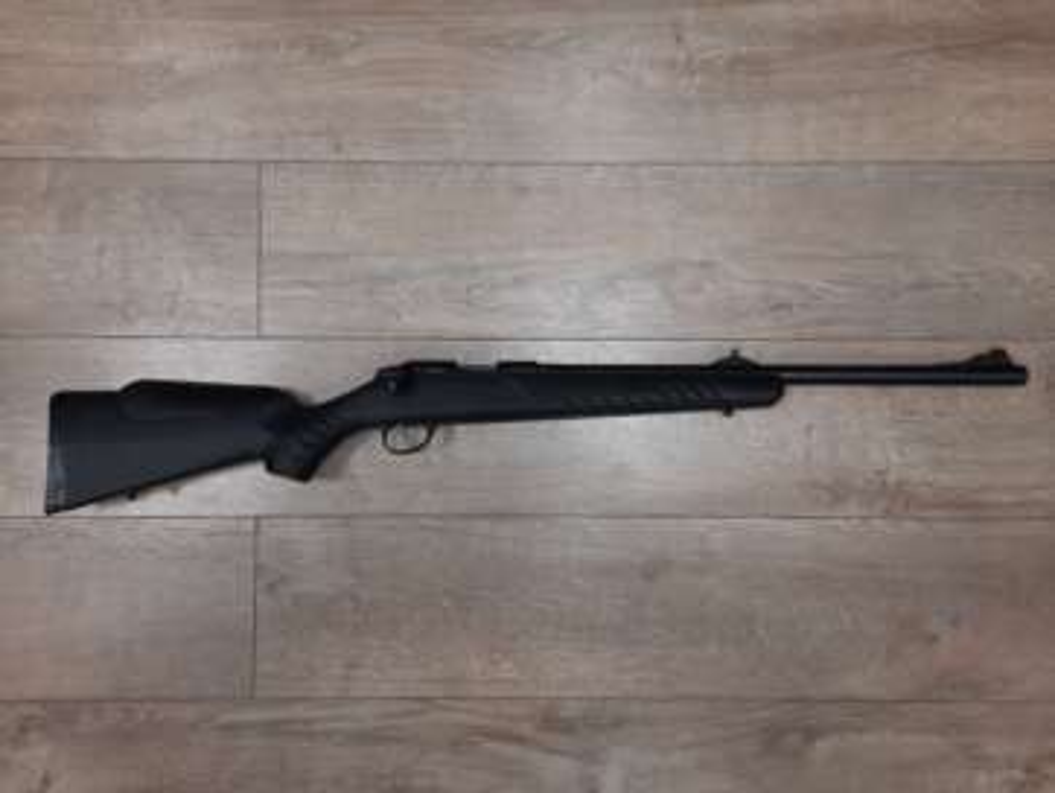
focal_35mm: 25
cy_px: 396
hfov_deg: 69.4
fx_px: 762
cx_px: 528
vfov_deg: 54.9
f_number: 2
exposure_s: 1/50
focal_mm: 4.6
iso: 100
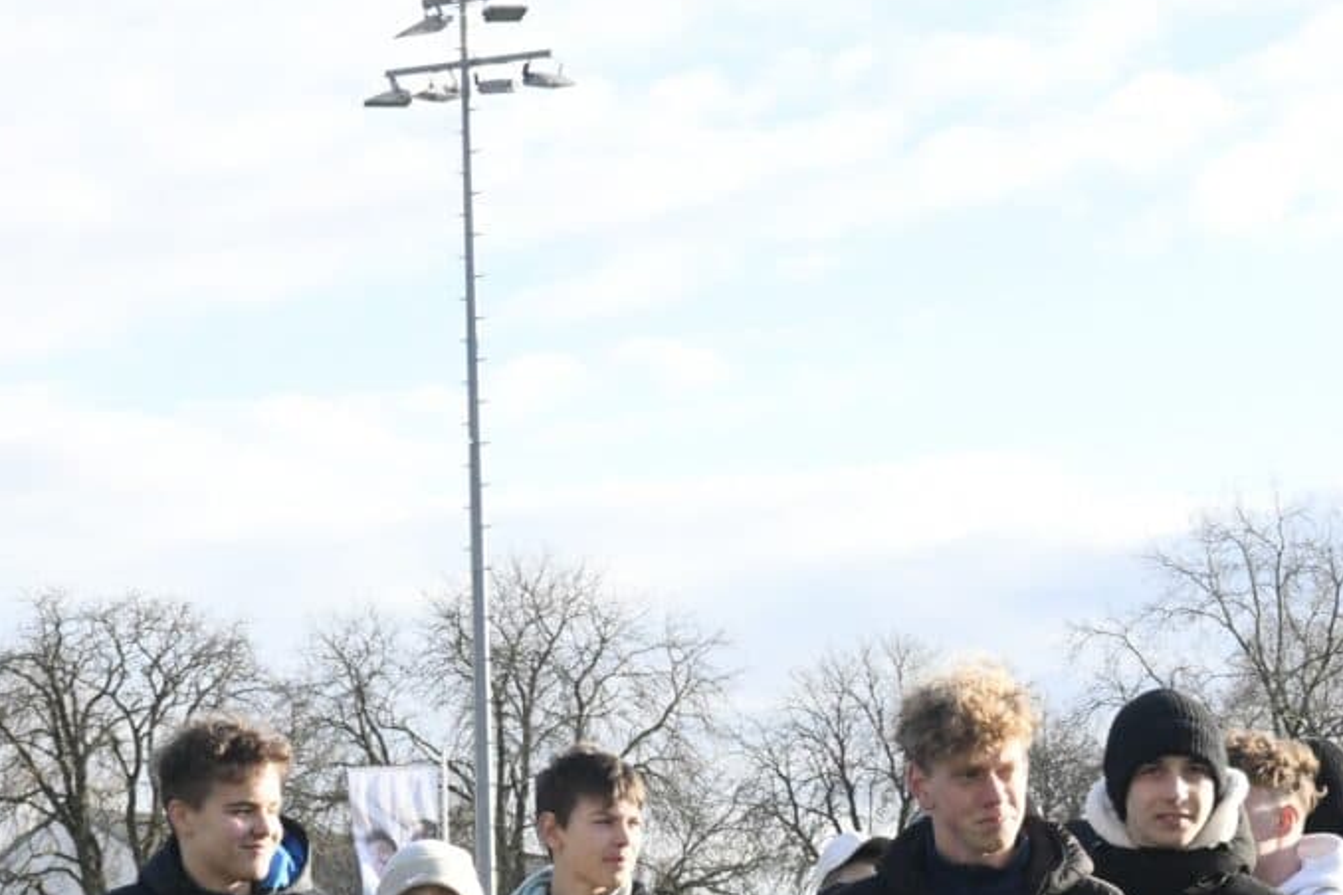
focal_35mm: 133
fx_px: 4961
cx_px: 143
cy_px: 971
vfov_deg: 10.2
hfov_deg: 15.2
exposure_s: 1/800
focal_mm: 44
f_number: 14
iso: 4000
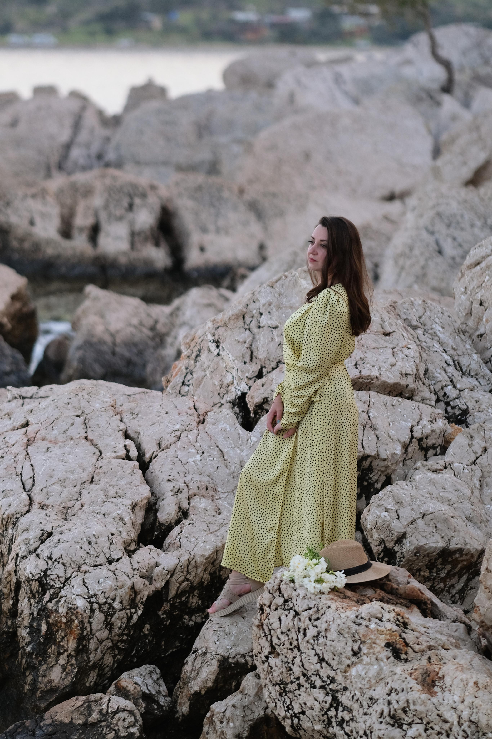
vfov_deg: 15.2
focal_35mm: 135
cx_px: 246
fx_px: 2767
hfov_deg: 10.2
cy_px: 370
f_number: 2
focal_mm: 90
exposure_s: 1/800
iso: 400
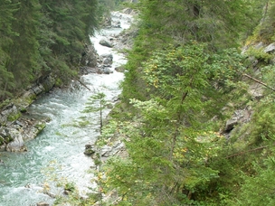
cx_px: 29
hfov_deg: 25.2
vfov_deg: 19.5
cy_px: 151
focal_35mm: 75
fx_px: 596
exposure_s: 1/50
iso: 100
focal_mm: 6.3
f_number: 3.3
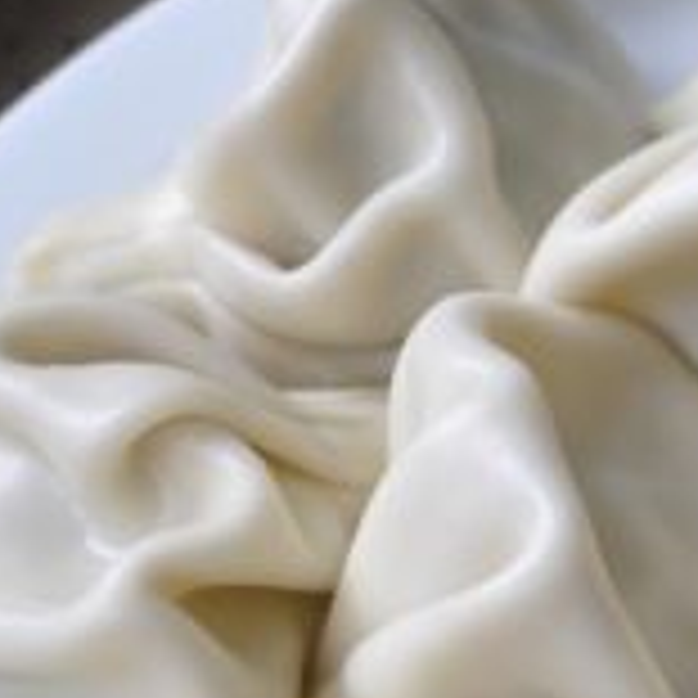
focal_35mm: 184
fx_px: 4192
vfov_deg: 9.5
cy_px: 646
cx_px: 770
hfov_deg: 9.4
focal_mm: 35
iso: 400
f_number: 5
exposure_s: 1/100
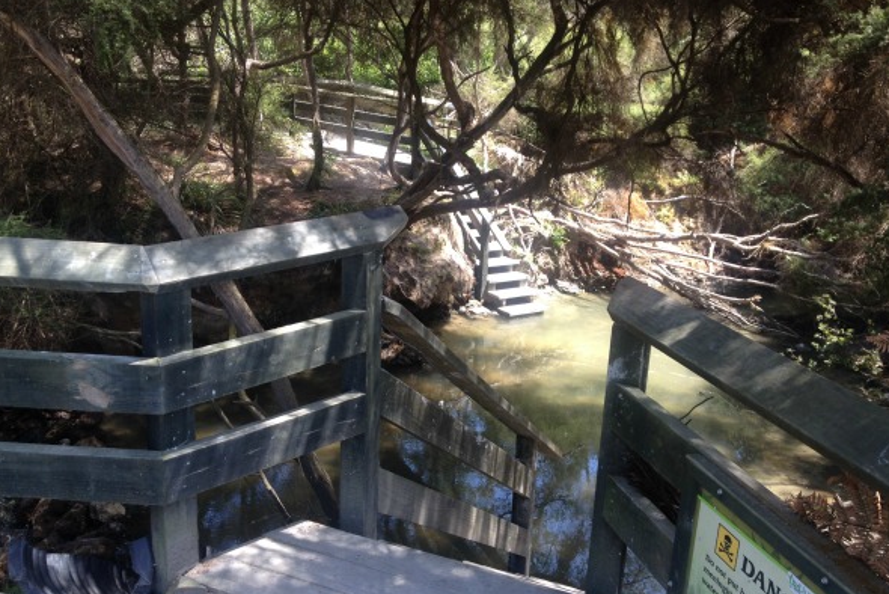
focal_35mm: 37
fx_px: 914
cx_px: 446
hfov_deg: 51.9
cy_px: 297
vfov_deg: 36.0
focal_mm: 4.28
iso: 50
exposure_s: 1/165
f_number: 2.4
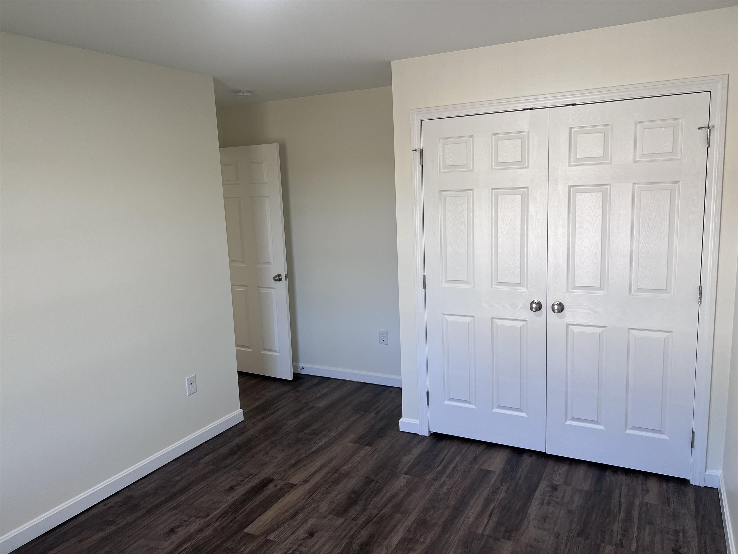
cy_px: 277
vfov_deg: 53.1
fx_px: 554
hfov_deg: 67.3
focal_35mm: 26
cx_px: 369
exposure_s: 1/120
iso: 80
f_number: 1.5
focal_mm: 5.7
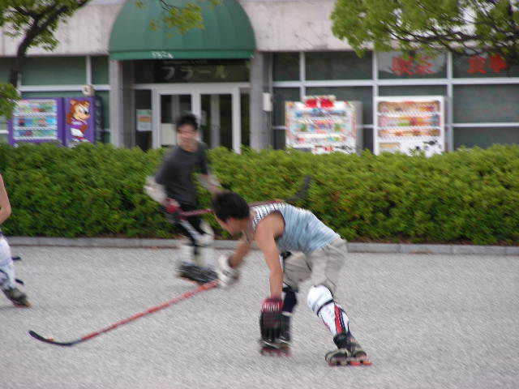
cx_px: 260
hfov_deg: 7.4
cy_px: 194
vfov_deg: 5.5
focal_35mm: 269
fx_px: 4033
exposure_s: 1/84.6
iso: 50
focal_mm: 44.8
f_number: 3.5
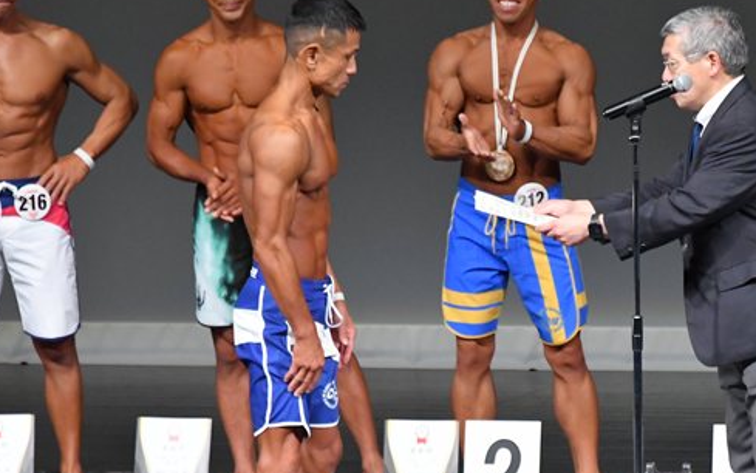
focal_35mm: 557
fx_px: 11480
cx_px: 565
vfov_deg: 2.4
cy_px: 376
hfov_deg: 3.8
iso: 5000
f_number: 5.6
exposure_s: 1/400
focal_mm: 230
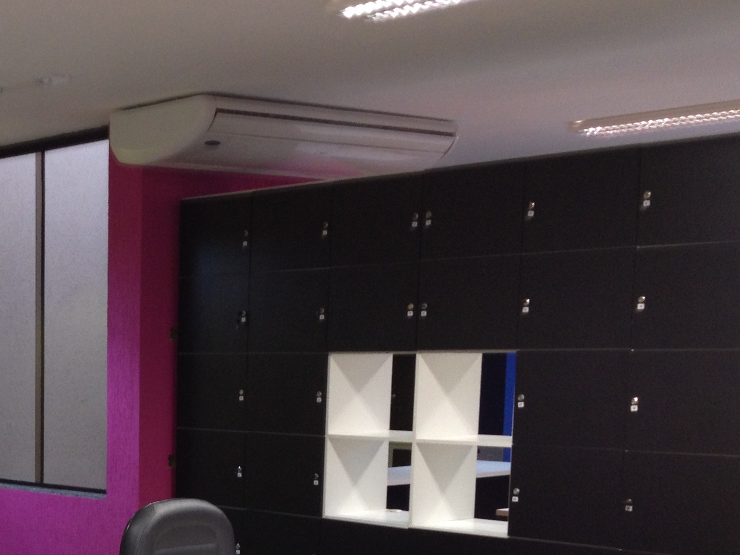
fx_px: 1582
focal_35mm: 74
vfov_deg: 19.3
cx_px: 20
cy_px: 552
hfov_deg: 25.2
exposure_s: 1/20
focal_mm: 4.28
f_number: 2.4
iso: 80
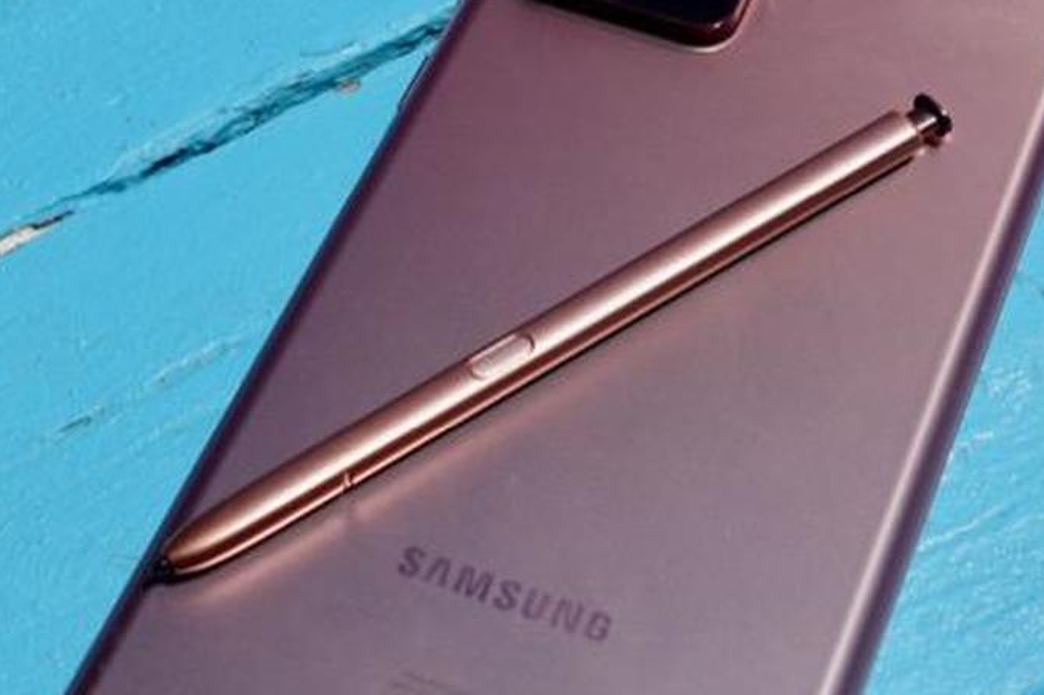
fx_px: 2522
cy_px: 311
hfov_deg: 23.4
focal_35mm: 87
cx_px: 571
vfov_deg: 15.7
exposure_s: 1/320
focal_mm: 18.59
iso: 125
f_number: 4
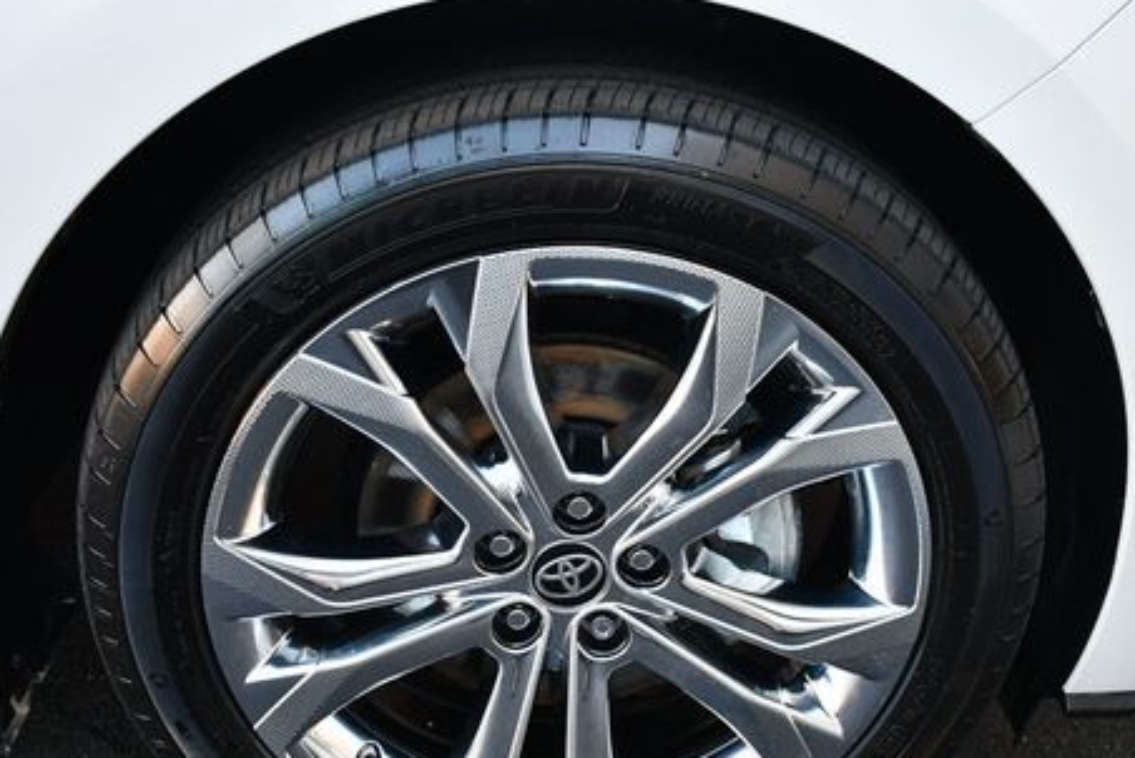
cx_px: 593
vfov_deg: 26.3
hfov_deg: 38.9
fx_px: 1609
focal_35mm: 51
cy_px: 520
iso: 720
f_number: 3.5
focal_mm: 18
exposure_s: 1/250
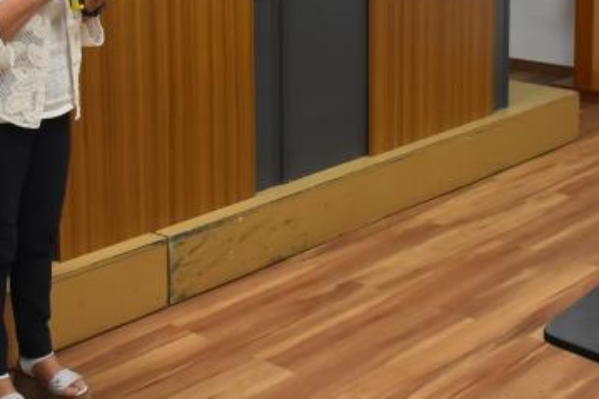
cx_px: 369
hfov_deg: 26.3
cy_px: -41
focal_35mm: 77
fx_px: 1281
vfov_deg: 17.1
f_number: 5.6
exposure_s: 1/125
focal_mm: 18
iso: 1600
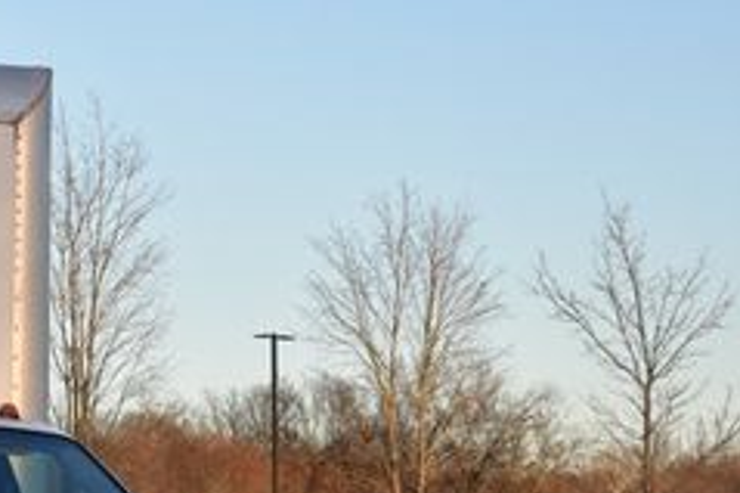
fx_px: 3800
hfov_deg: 11.0
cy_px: 510
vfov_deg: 7.4
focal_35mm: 185
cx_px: -93
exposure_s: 1/250
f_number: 5.6
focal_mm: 46
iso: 200
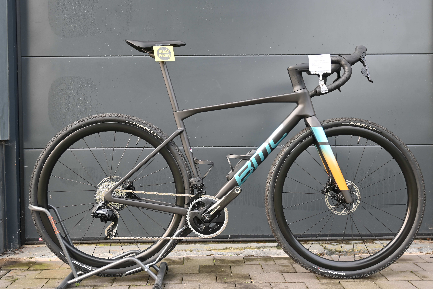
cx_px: 216
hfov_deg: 46.4
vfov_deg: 31.9
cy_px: 144
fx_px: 505
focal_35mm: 42
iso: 125
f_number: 4.5
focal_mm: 28
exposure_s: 1/60
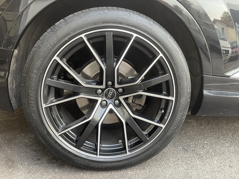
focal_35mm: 25
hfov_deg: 69.4
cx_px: 120
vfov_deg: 54.9
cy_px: 90
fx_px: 173
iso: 320
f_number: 1.6
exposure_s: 1/50
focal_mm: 5.1
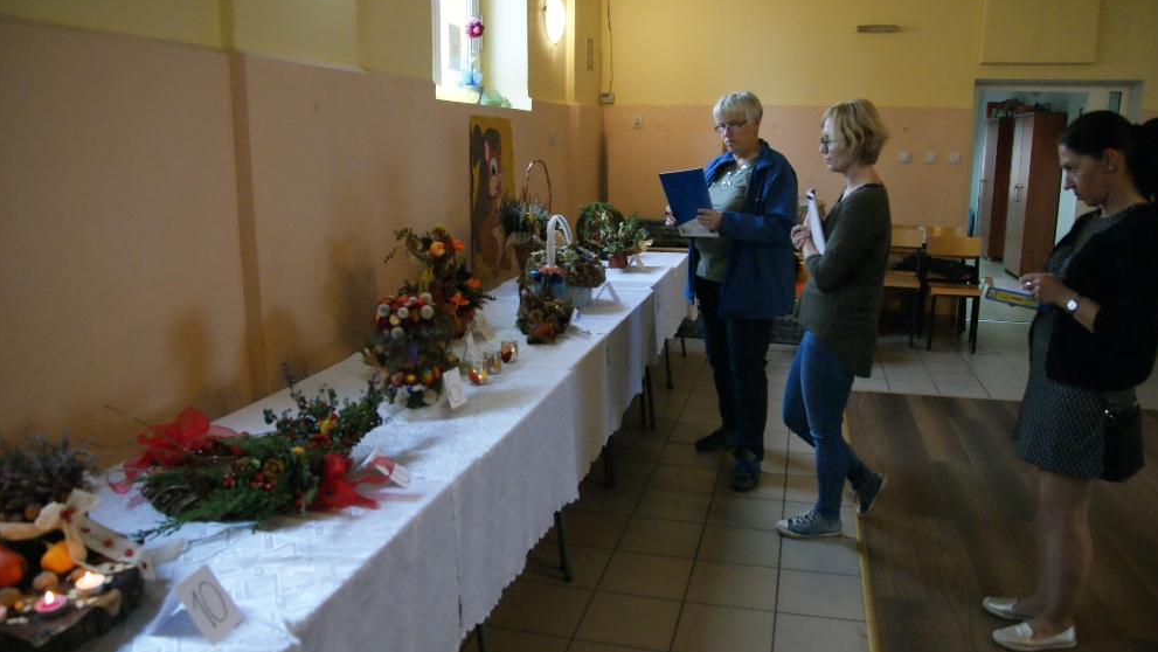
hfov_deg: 71.9
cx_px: 595
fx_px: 799
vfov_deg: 44.4
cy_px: 313
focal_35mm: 26
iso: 1600
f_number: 3.2
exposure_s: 1/160
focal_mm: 16
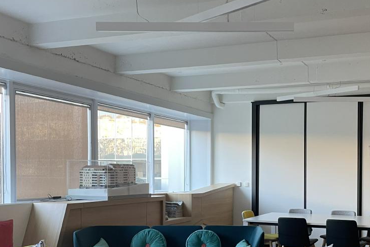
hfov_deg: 41.3
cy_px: 195
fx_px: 483
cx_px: 248
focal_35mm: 47
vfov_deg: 28.1
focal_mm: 4.2
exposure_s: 1/81
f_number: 1.6
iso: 125
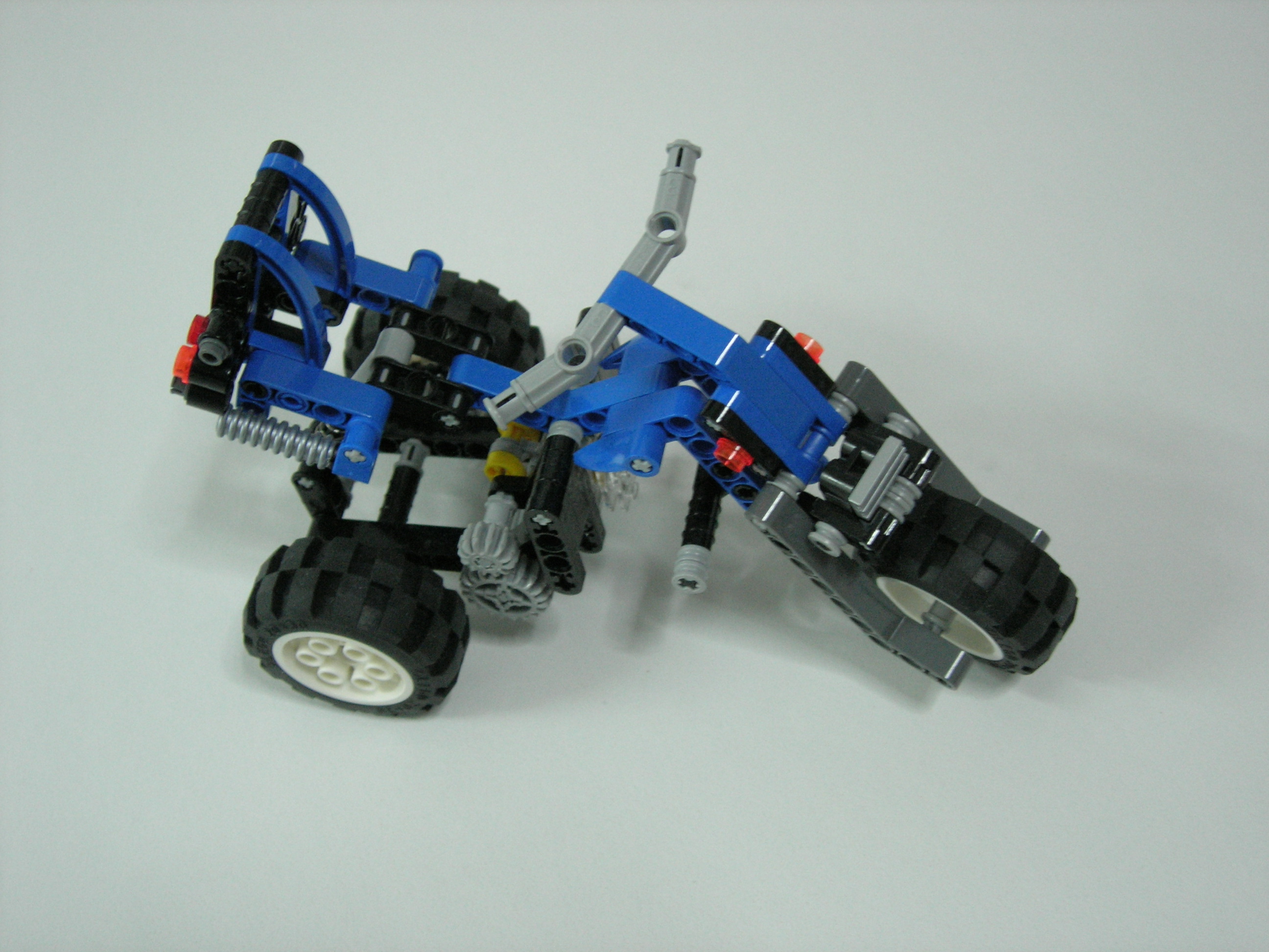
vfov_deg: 35.1
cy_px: 476
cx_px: 634
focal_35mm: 41
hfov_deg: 45.8
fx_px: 1503
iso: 160
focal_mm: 8.5
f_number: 2.9
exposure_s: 1/27
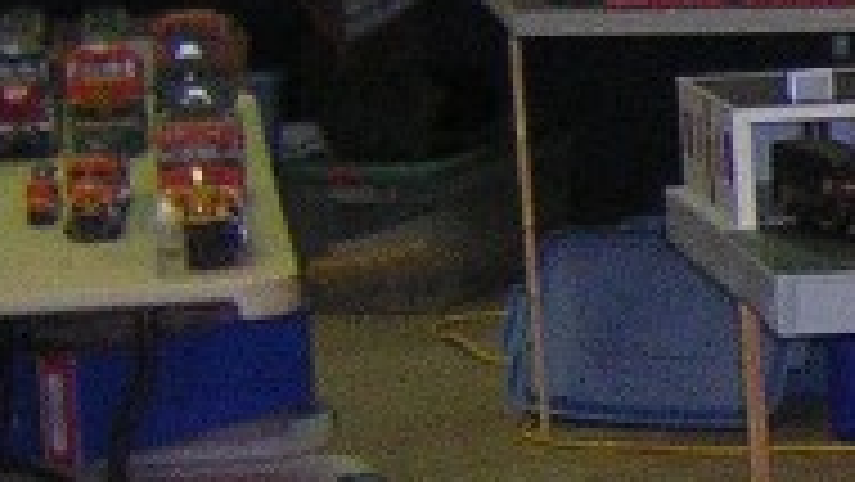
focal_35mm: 165
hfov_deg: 11.8
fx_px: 3742
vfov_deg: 7.4
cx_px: 1624
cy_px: 212
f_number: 2.6
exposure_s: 1/60.1
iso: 400
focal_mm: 4.7
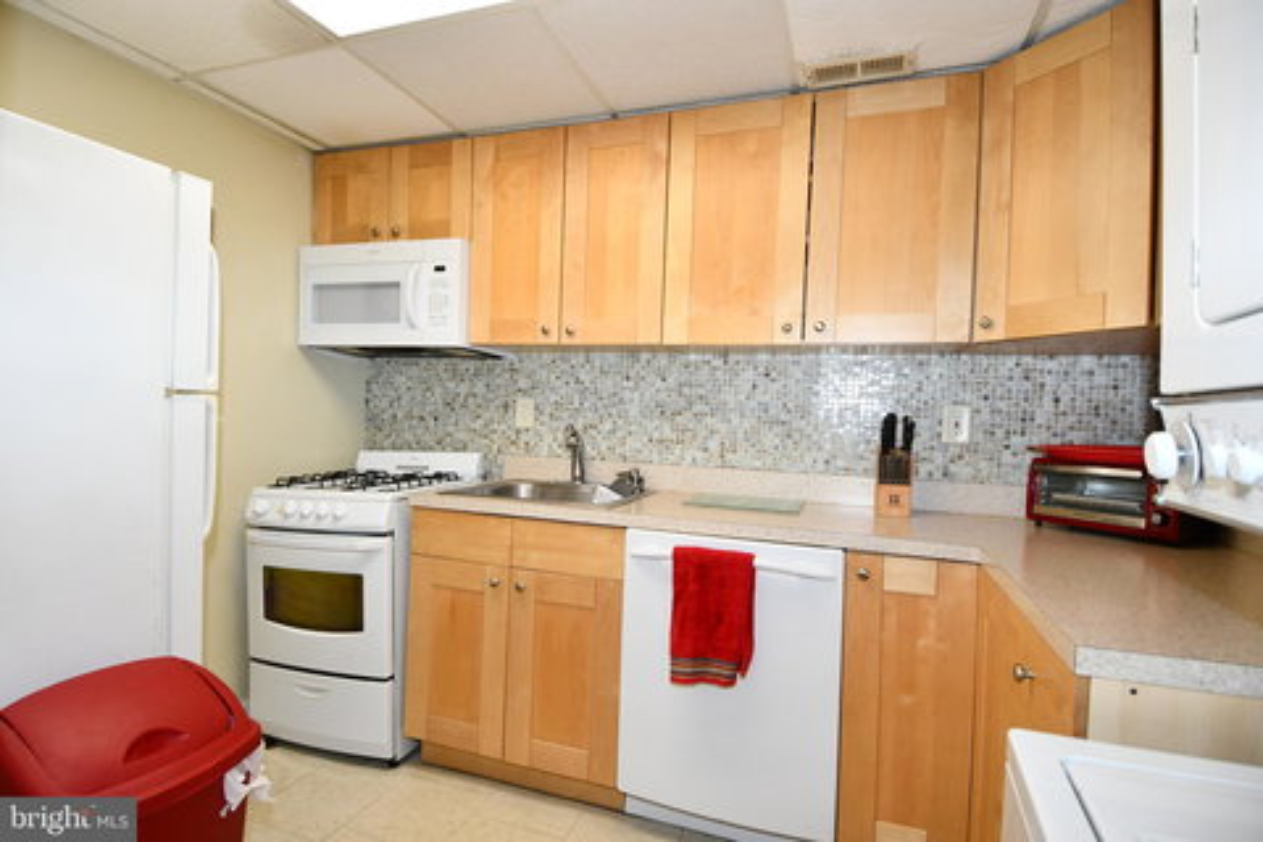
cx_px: 632
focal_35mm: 18
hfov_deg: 90.0
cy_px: 421
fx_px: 631
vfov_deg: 67.4
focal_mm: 12
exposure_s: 1/250
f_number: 4
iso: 800
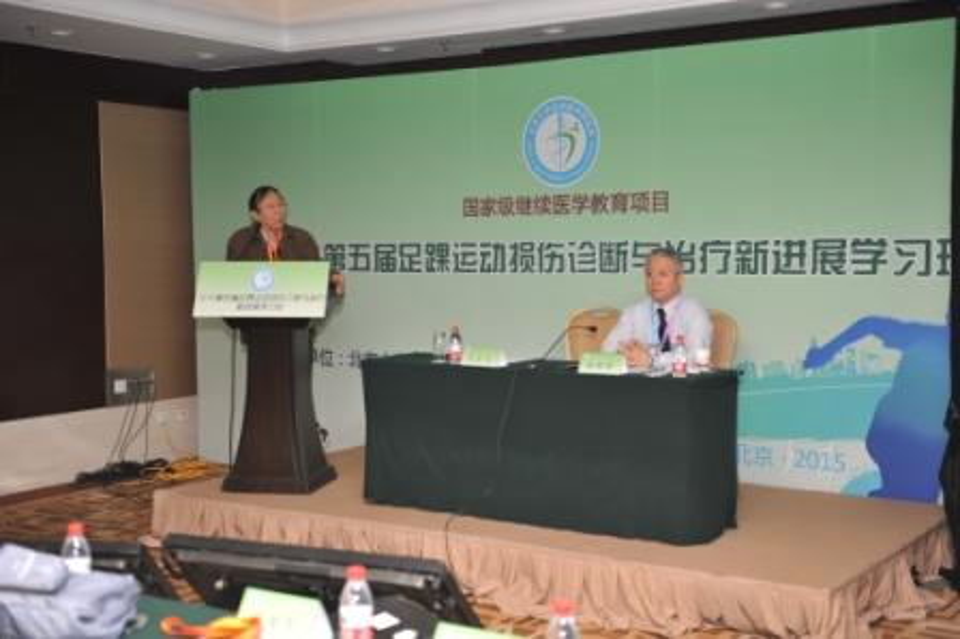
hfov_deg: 39.6
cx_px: 480
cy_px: 320
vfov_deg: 27.0
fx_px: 1332
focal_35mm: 50
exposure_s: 1/125
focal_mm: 50
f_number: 2.8
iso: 200
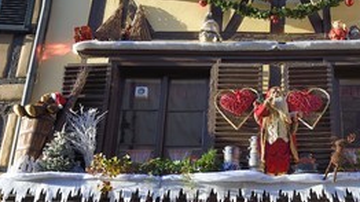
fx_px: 611
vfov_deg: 18.6
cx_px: 277
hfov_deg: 32.1
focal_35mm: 64
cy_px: 166
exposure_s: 1/125
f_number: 7.1
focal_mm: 38
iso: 200
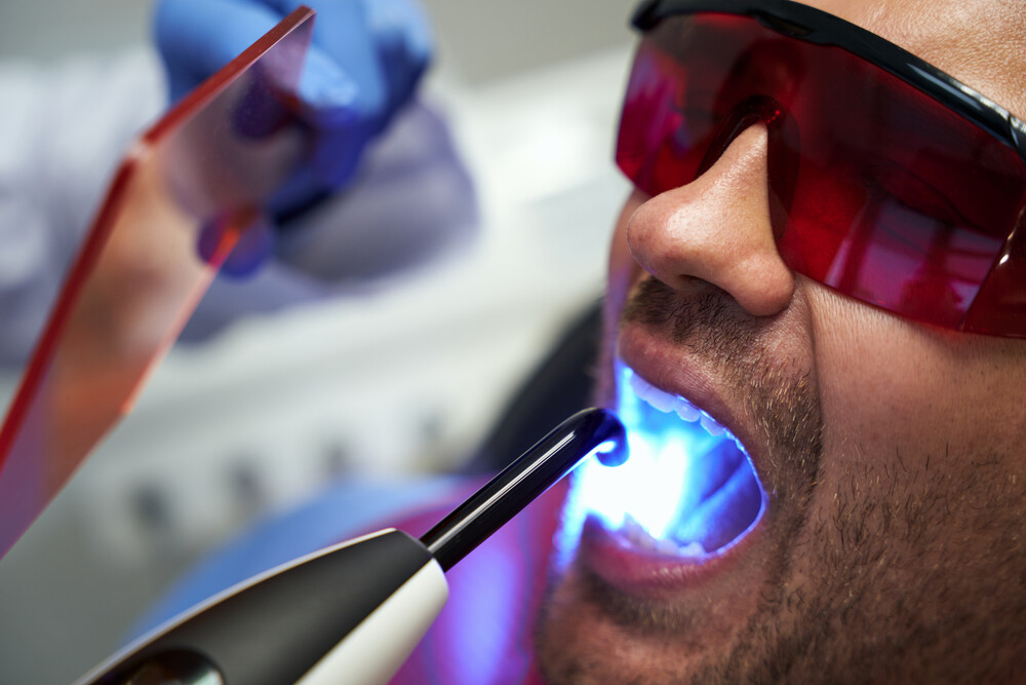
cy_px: 342
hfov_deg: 34.0
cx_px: 513
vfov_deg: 23.1
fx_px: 1676
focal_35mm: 59
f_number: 3.2
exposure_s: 1/250
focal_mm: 58.8
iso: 320
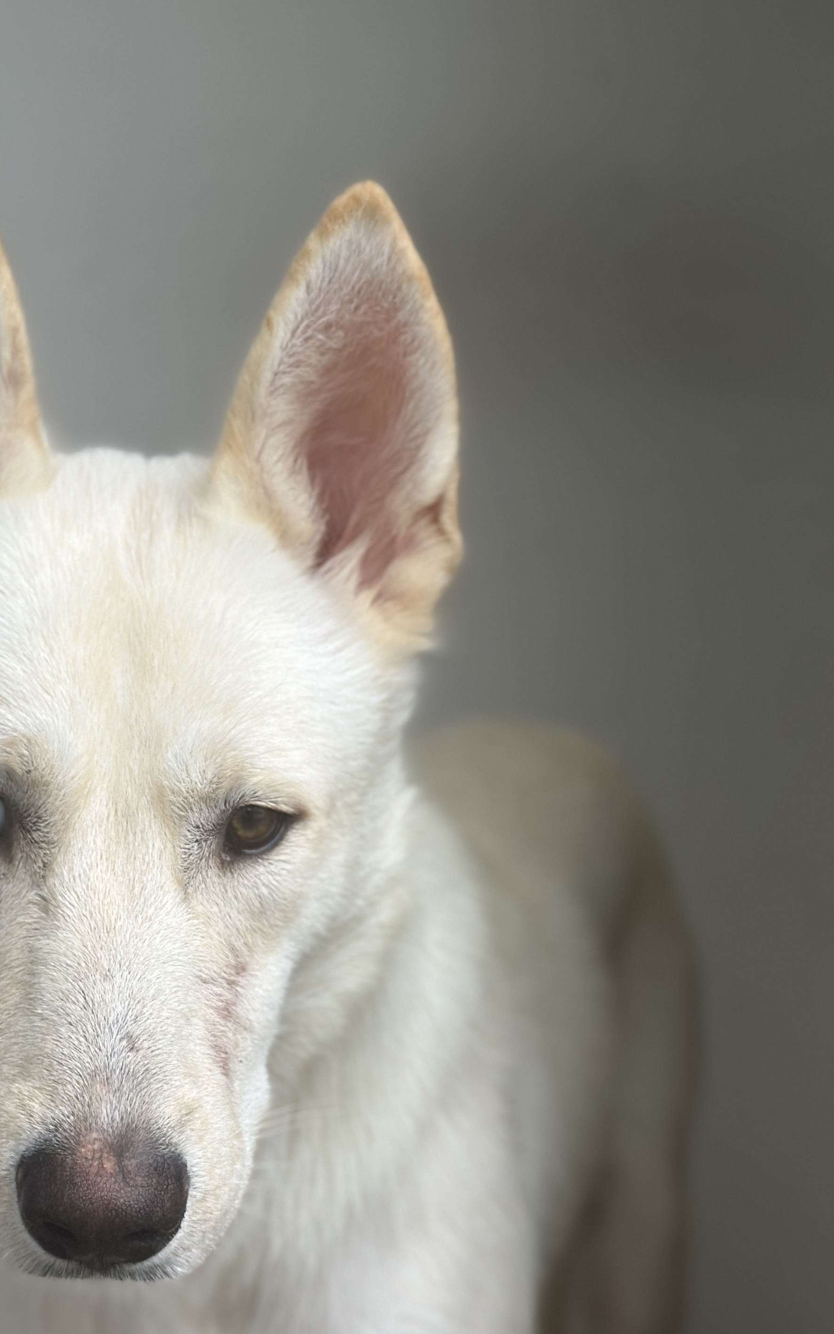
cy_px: 840
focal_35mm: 72
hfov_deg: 18.0
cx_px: 267
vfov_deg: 28.5
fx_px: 2618
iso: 80
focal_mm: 6.86
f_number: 1.78
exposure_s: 1/372
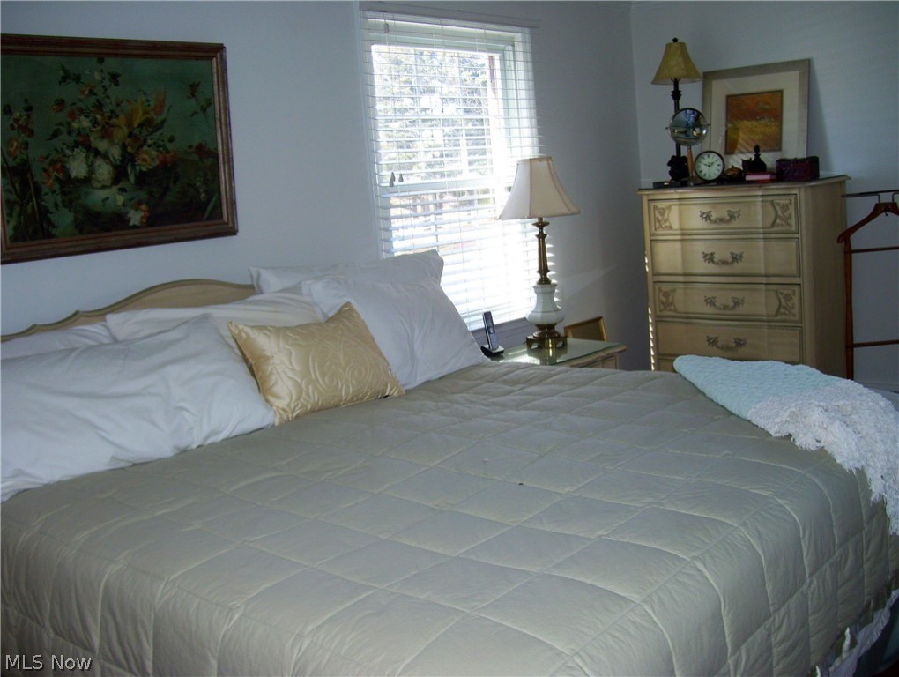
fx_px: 936
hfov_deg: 51.3
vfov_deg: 39.7
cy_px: 338
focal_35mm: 36
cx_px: 450
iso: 80
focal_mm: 6
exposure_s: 1/60
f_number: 2.7
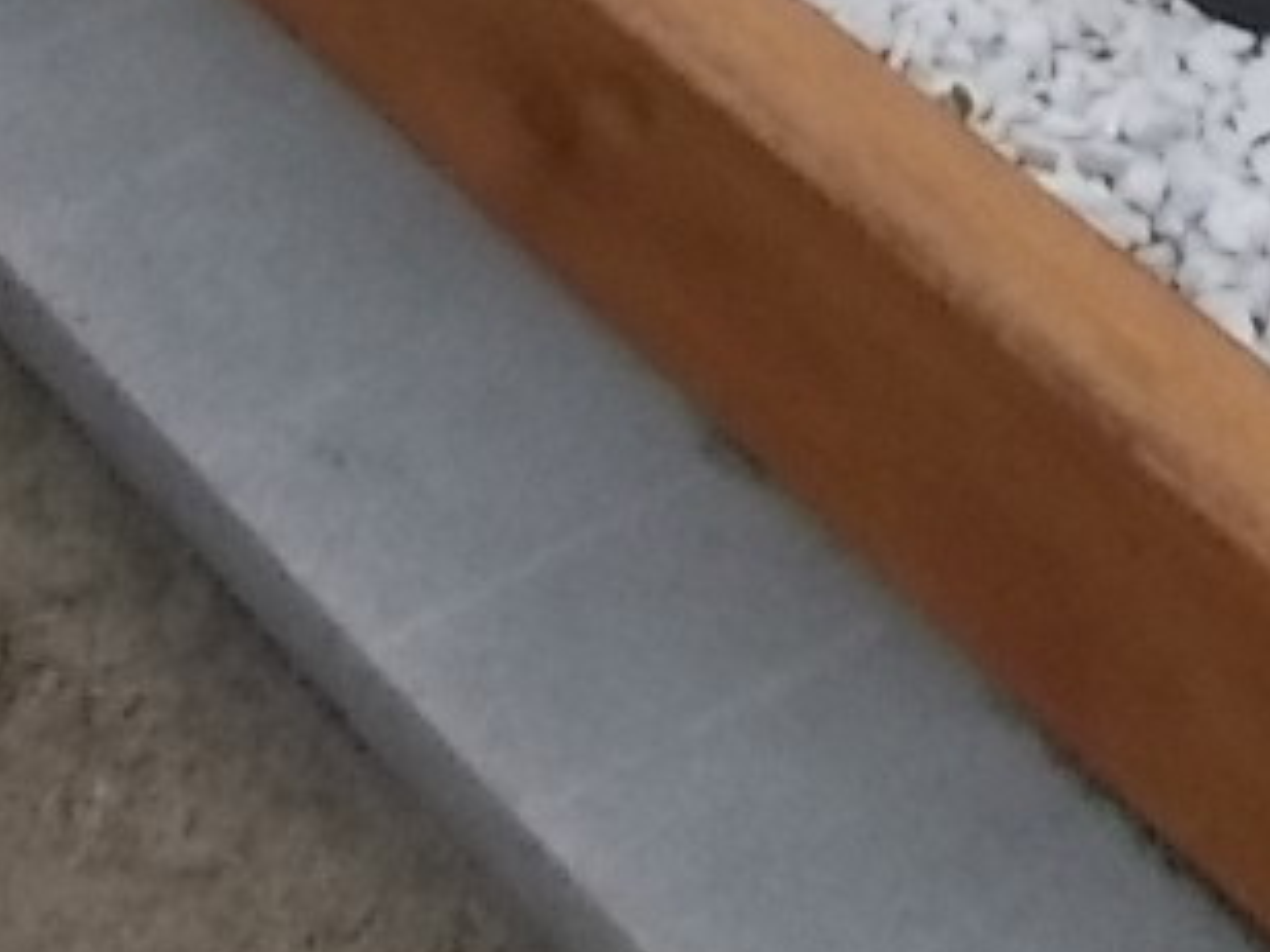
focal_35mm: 135
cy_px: -1397
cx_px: 1146
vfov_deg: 9.6
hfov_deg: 14.5
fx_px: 4953
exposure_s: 1/1250
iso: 400
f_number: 8
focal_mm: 4.6
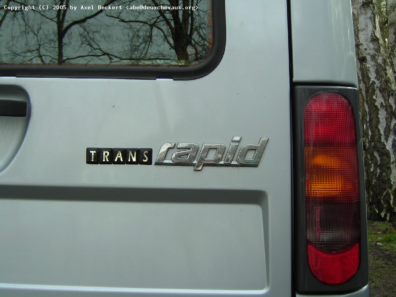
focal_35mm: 44
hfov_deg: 42.9
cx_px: 198
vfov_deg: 32.9
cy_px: 148
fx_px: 503
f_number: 3.3
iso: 50
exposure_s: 1/208
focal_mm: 6.9
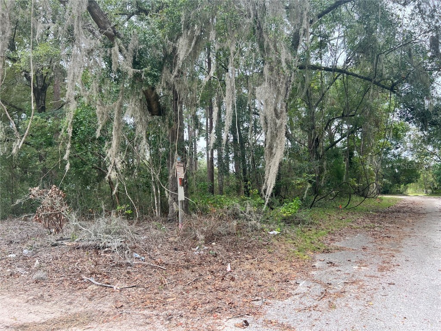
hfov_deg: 67.3
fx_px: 331
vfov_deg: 53.1
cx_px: 220
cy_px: 166
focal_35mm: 26
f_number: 1.5
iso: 50
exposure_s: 1/567
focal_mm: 5.7
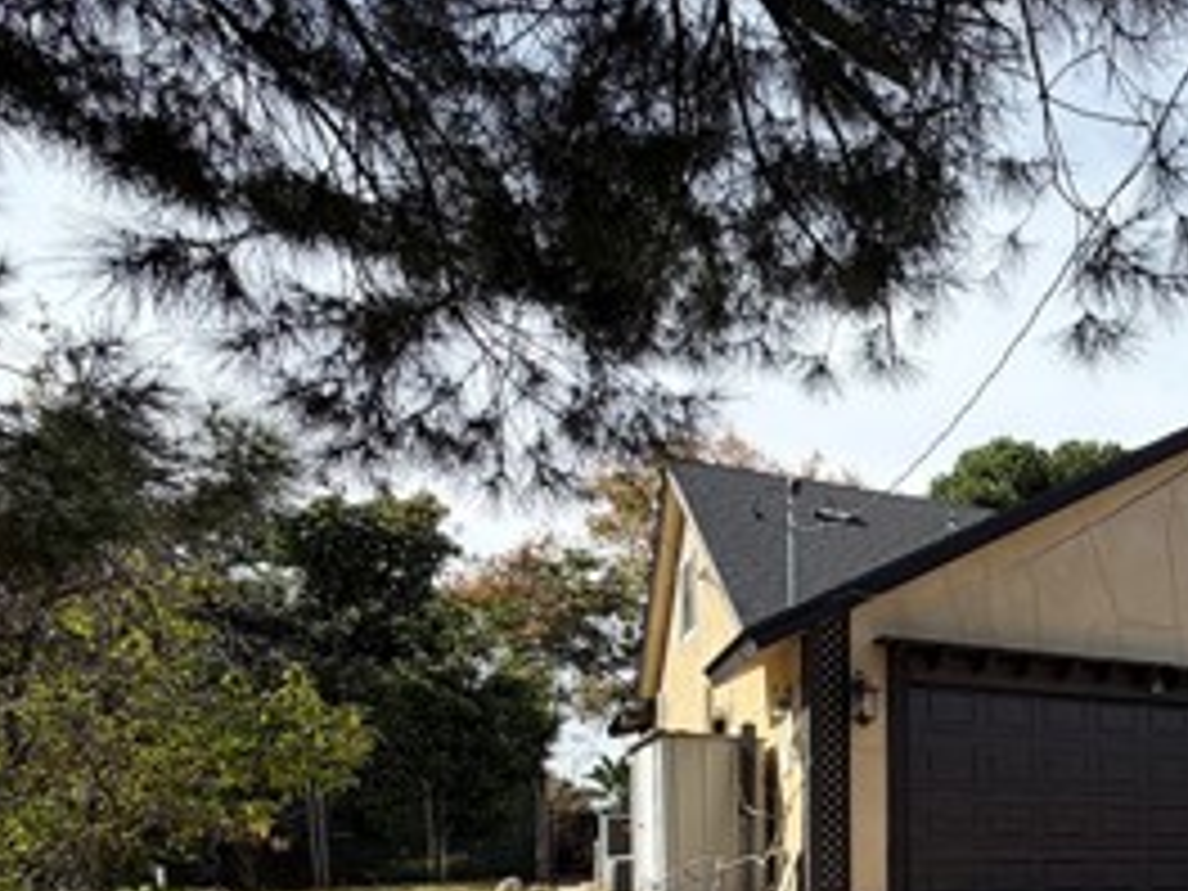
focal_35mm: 34
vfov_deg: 38.2
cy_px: 842
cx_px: 1260
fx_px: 1167
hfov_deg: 43.7
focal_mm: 2.22
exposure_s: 1/770
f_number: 2.2
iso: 20
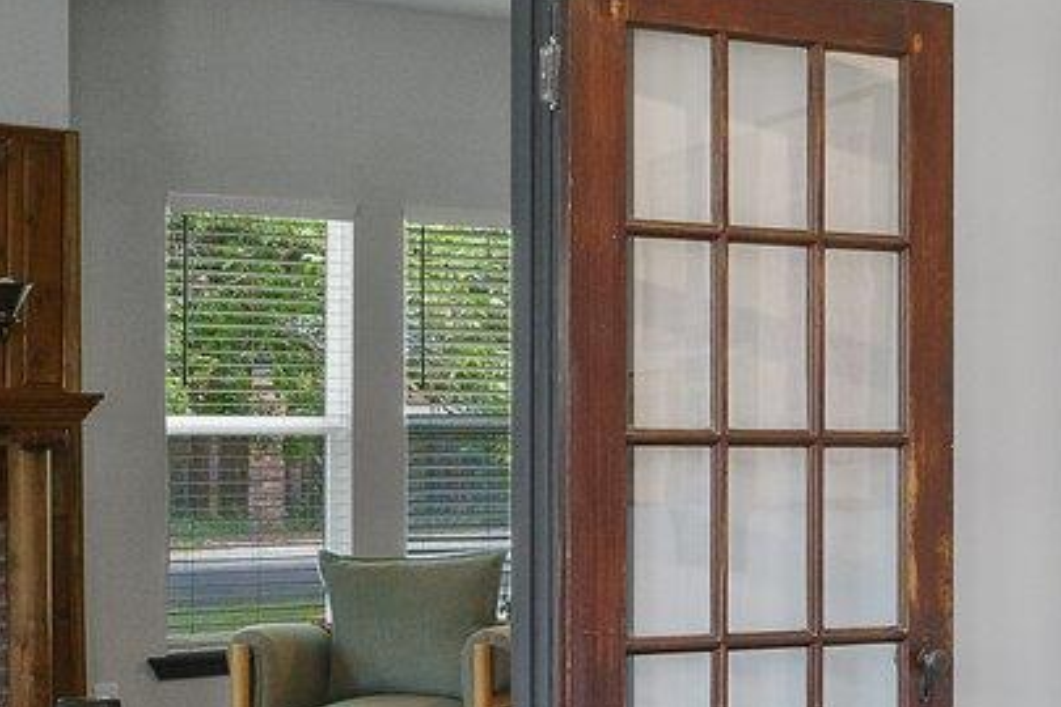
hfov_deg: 24.3
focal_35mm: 81
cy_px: 458
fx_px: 2387
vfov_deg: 16.8
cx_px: 961
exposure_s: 1/20
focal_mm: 16
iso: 2000
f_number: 8
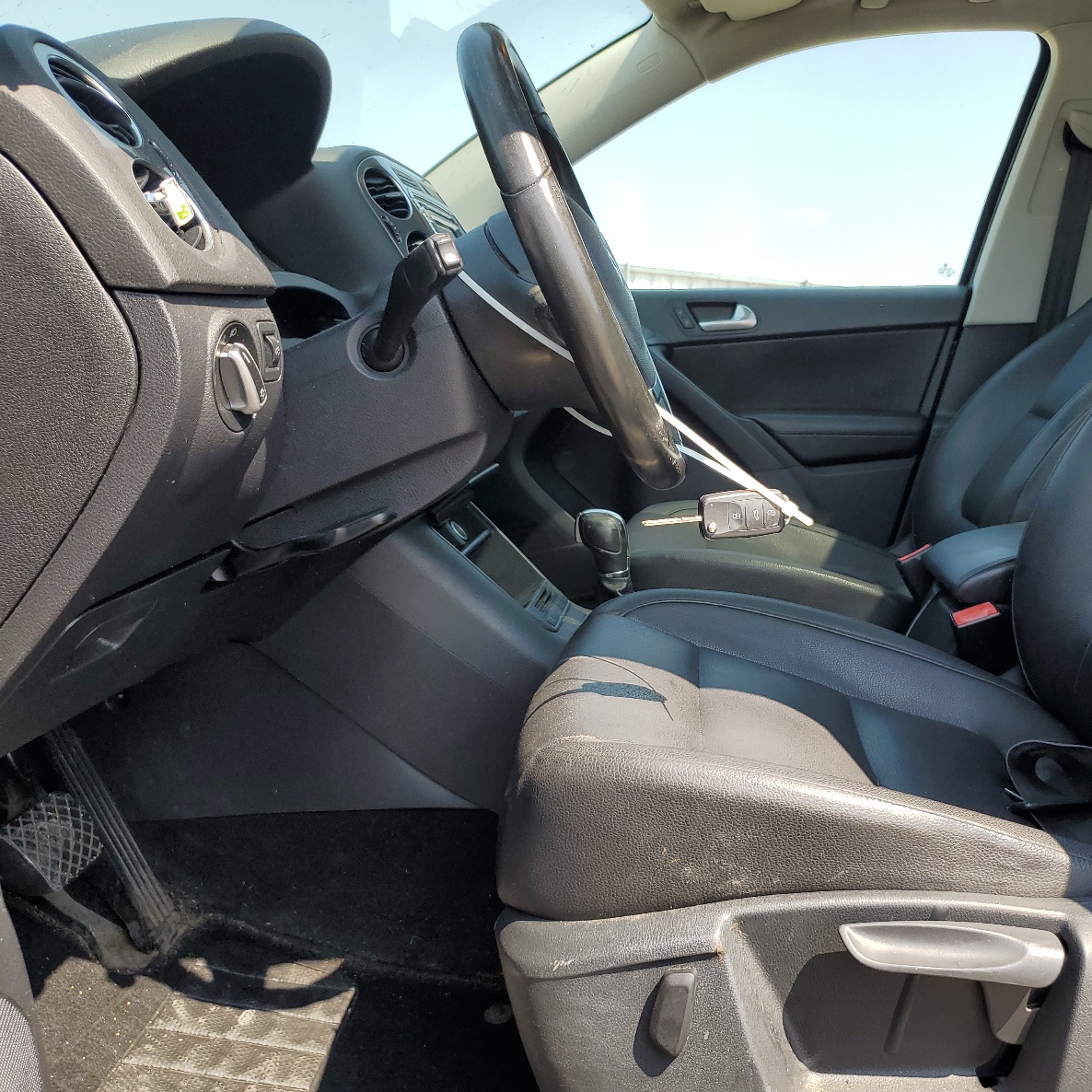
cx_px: 688
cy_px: 547
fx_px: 1106
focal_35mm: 31
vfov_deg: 52.5
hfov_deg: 51.9
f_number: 1.5
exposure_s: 1/769
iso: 50
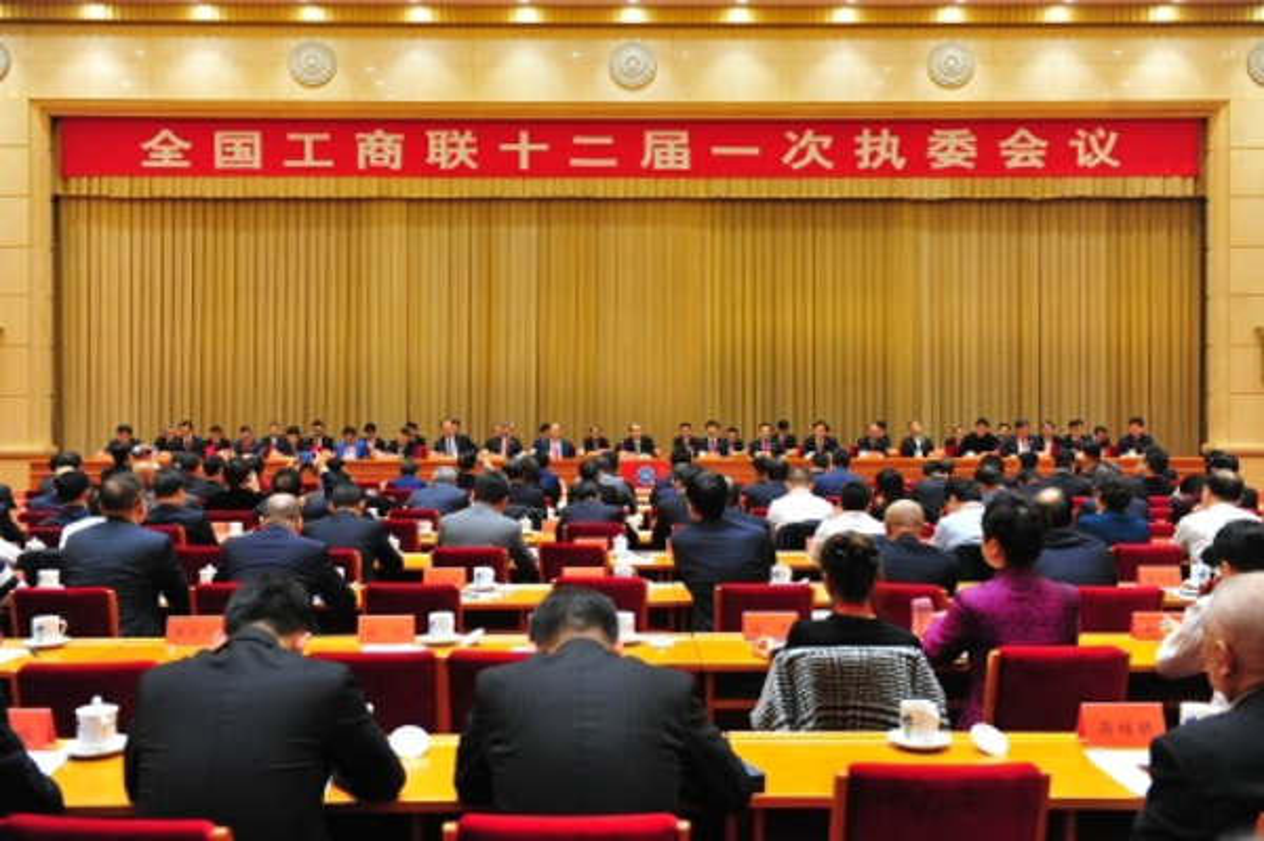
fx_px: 1228
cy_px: 420
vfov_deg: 37.8
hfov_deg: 54.5
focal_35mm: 35
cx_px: 632
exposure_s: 1/250
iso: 3200
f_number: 4
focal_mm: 35
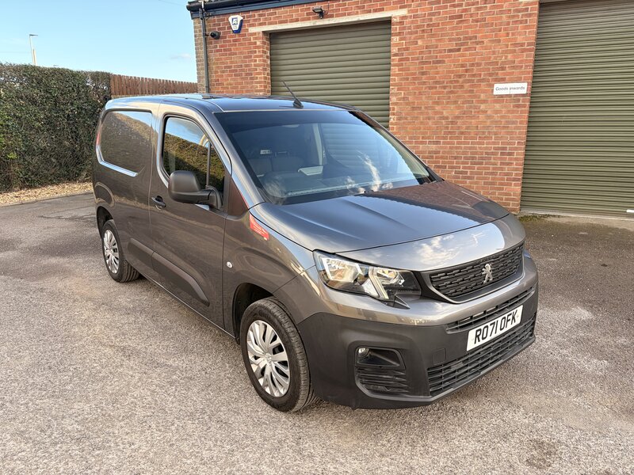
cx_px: 317
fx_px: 476
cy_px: 238
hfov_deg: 67.3
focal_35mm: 26
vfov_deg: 53.1
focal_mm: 5.96
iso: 50
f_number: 1.6
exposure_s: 1/304
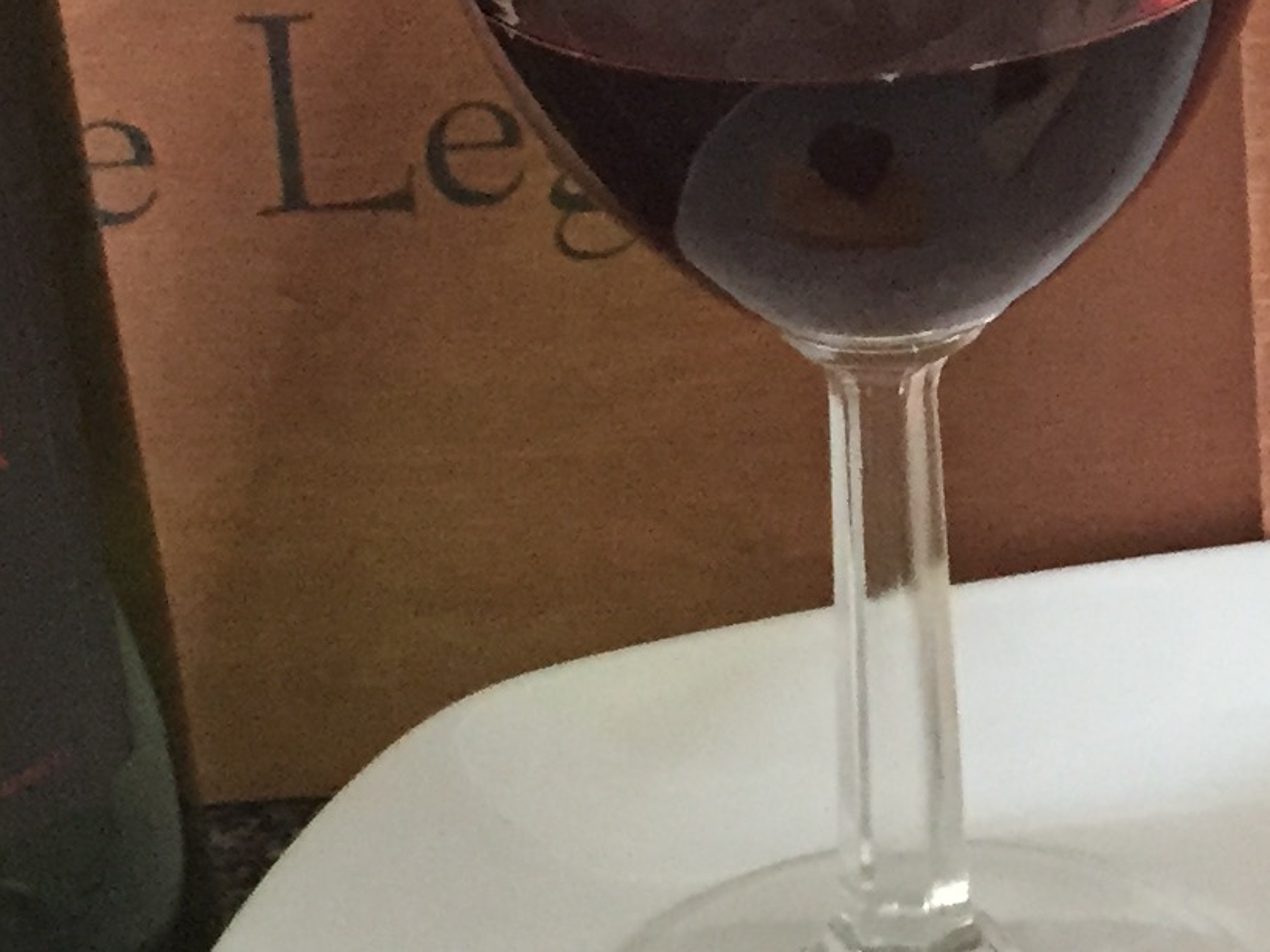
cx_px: 1493
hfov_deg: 16.3
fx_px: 4256
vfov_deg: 12.8
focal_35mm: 116
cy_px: 322
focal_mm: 4.15
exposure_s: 1/20
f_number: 2.2
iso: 250
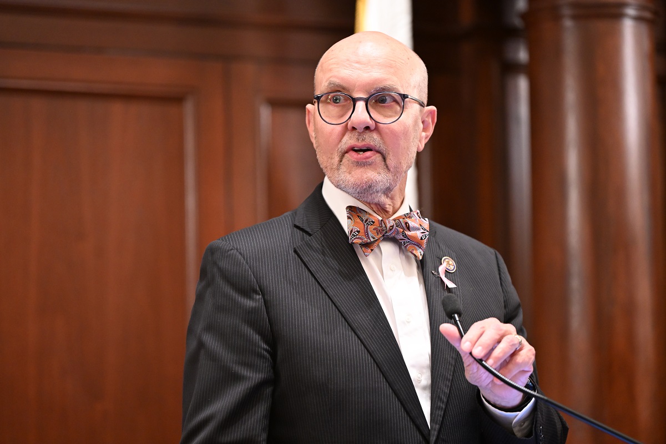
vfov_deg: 7.6
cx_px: 333
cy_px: 222
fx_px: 3330
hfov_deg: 11.4
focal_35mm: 180
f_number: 2.8
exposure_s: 1/125
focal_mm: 180
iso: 3200
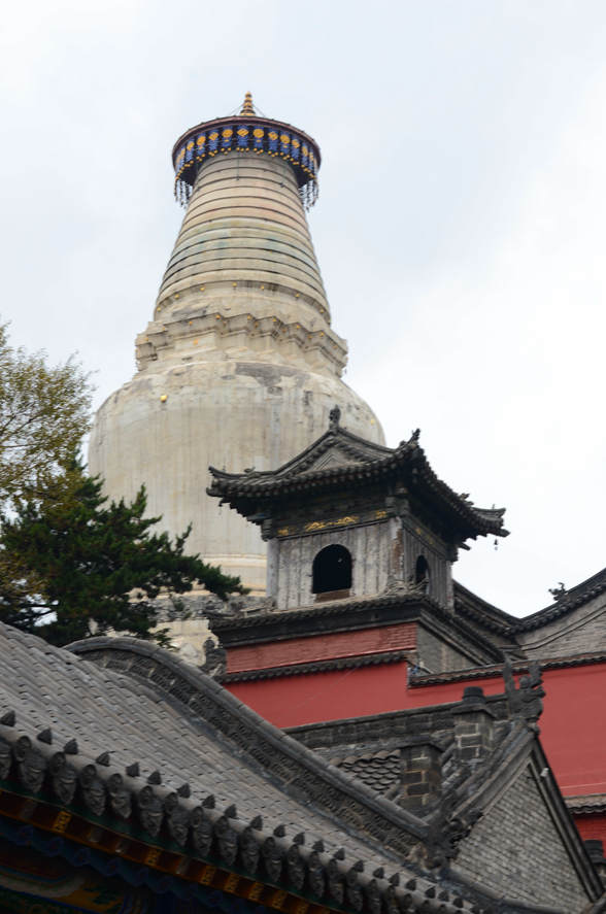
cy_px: 457
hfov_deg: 18.1
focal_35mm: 75
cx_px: 303
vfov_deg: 27.0
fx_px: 1901
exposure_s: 1/50
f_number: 13
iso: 200
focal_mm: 50
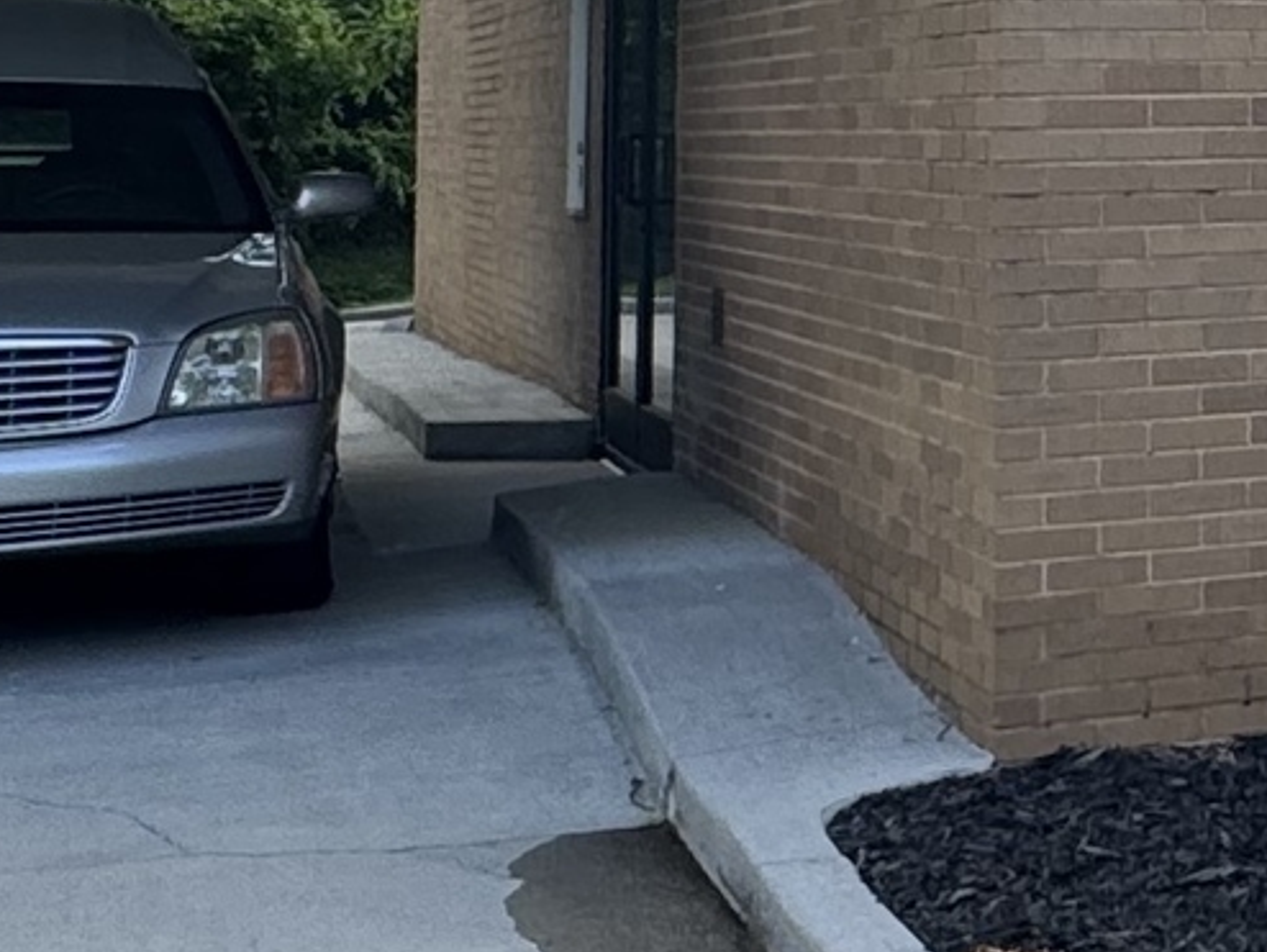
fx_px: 3186
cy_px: -64
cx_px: 2219
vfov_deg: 16.5
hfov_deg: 18.2
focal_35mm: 87
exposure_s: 1/341
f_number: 2.2
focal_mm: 2.22
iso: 40
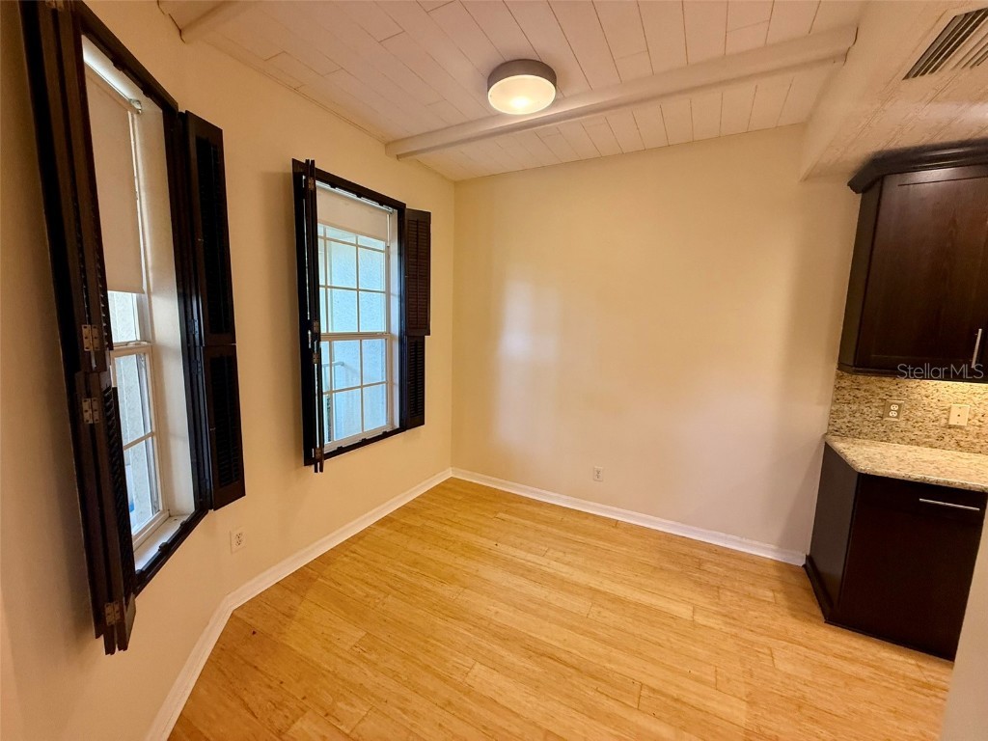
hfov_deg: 102.1
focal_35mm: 14
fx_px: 400
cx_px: 494
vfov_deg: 85.7
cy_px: 370
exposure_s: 1/60
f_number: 2.2
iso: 250
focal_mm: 2.22
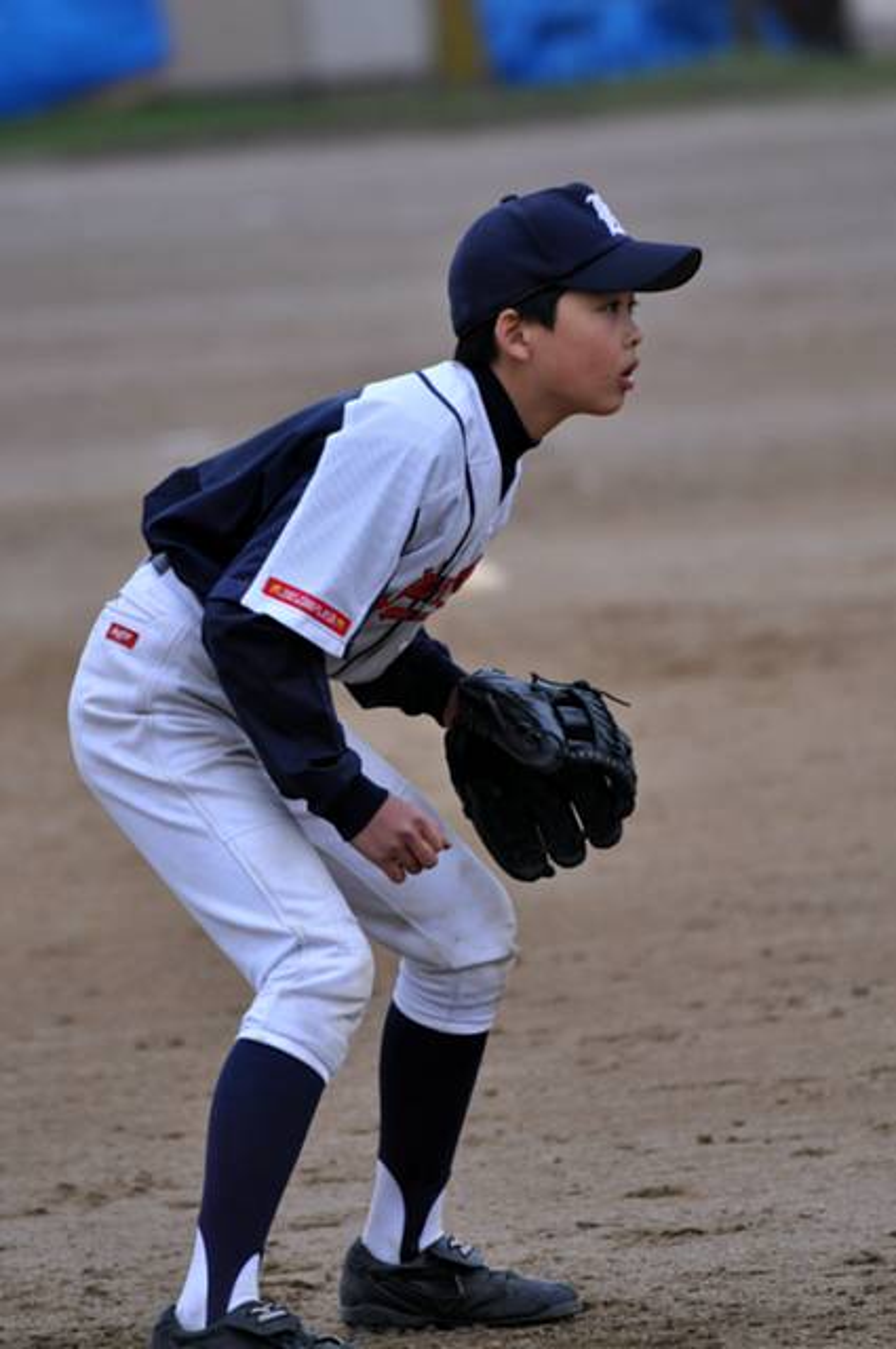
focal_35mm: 450
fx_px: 16844
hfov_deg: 3.0
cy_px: 674
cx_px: 448
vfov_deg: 4.6
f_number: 5.6
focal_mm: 300
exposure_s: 1/1250
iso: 800
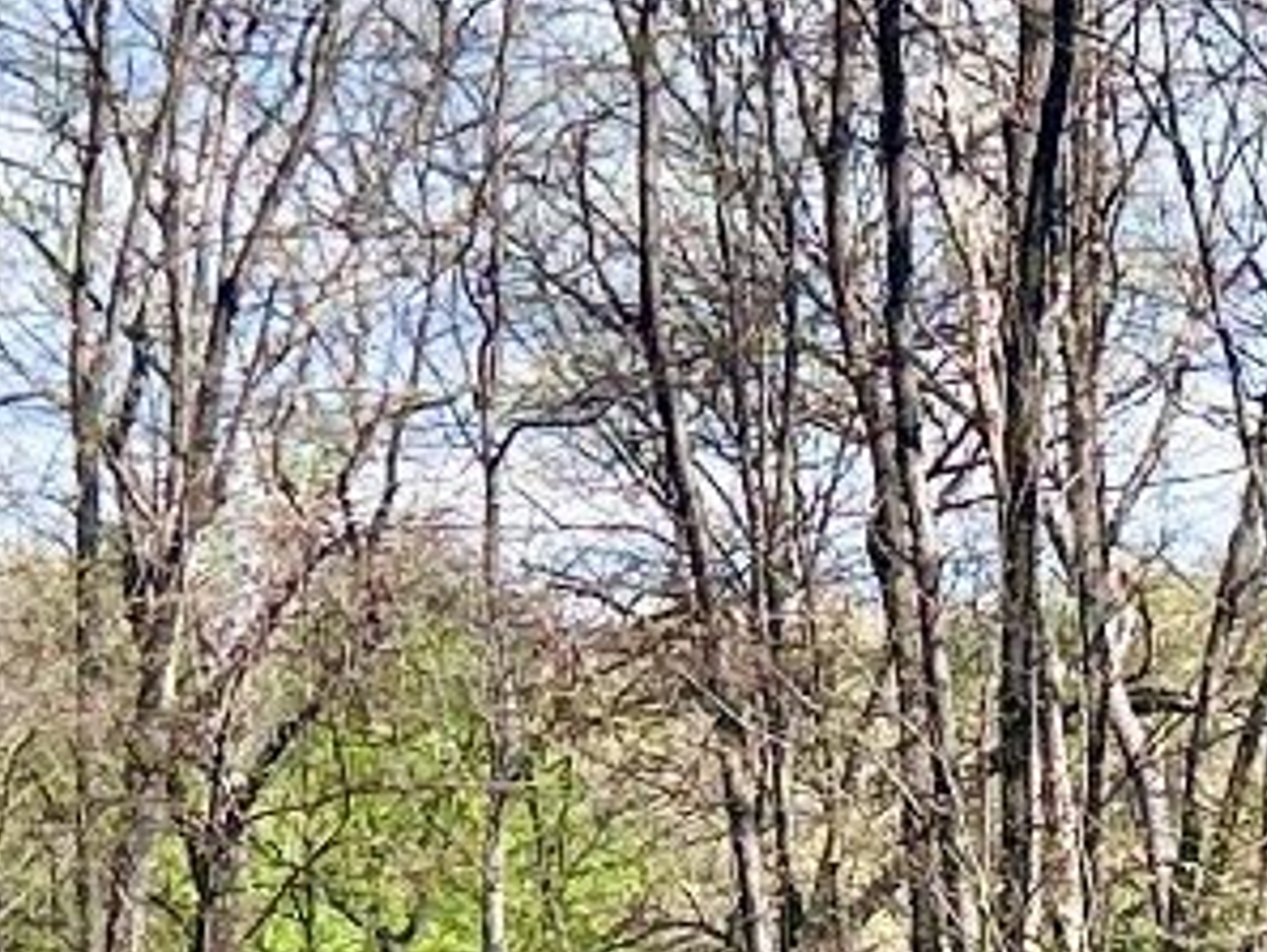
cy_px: 1259
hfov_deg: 10.3
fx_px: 6554
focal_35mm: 179
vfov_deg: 8.2
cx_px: 2423
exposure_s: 1/2353
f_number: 1.5
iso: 50
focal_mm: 5.7
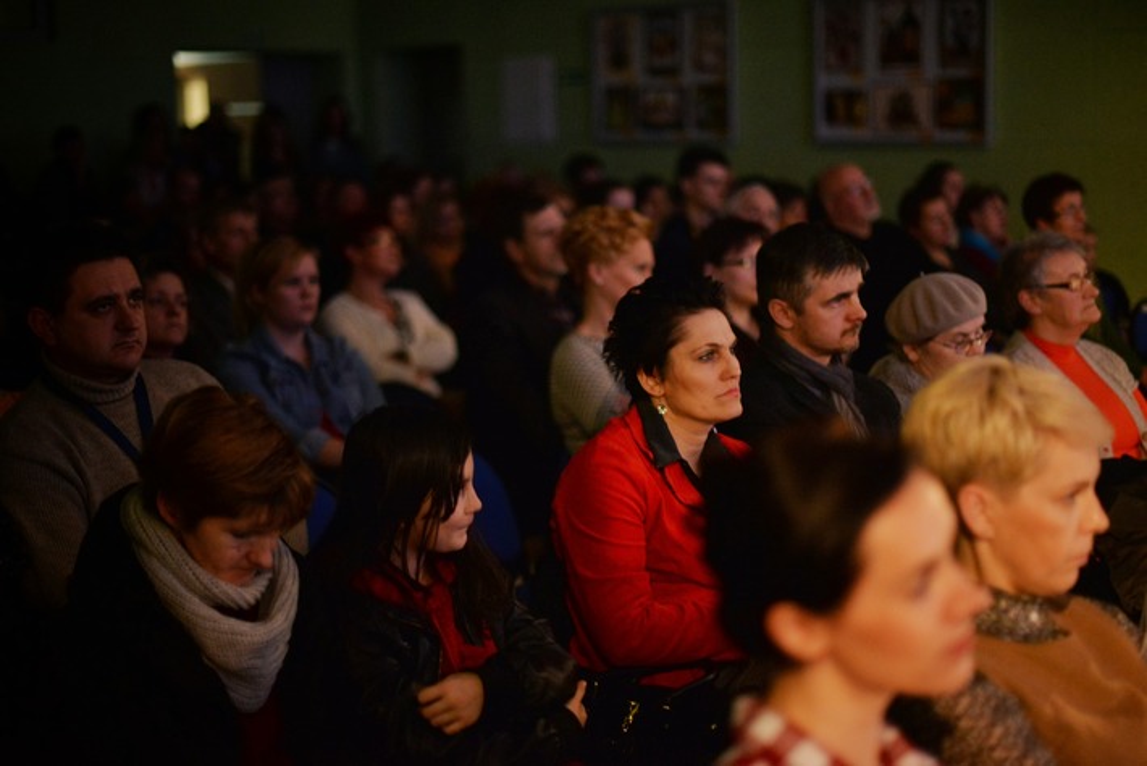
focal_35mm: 50
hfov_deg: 39.6
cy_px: 383
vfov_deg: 27.0
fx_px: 1594
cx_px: 574
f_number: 1.4
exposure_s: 1/40
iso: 1600
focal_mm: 50
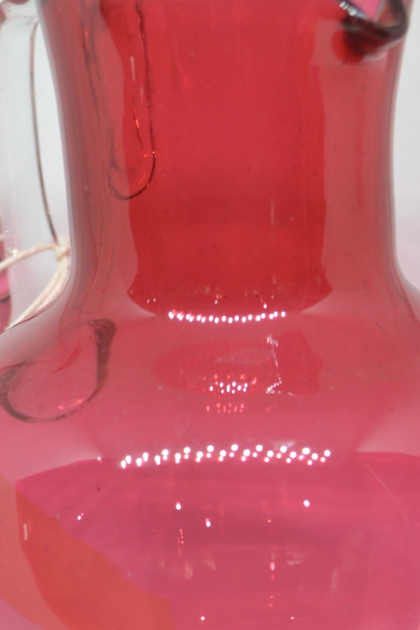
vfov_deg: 19.1
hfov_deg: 12.9
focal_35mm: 106
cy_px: 488
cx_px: 241
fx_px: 1856
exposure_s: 1/30
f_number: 4.8
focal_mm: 32
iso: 400
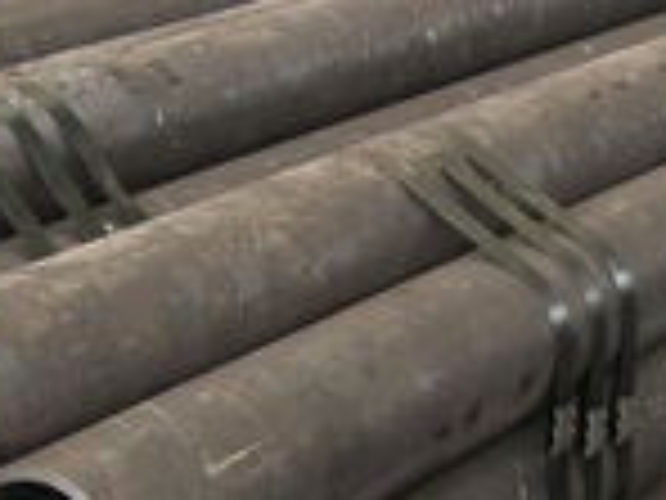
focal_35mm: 128
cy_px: 484
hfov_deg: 15.3
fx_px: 2463
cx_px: 558
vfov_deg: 11.5
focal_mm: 8
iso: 100
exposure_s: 1/4
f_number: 2.8
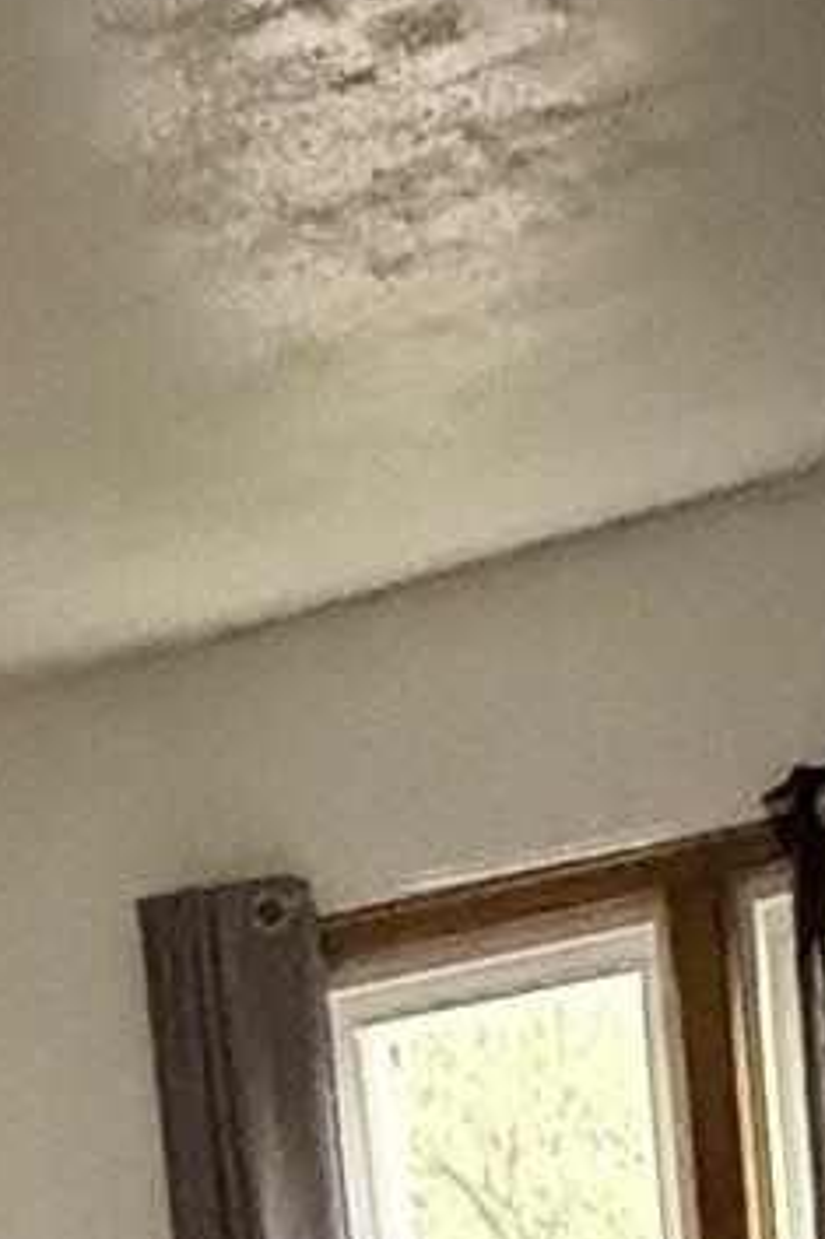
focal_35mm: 95
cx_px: -246
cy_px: 2134
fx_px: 3269
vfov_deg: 17.8
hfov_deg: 13.8
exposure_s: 1/30
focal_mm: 2.22
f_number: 2.2
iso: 1250
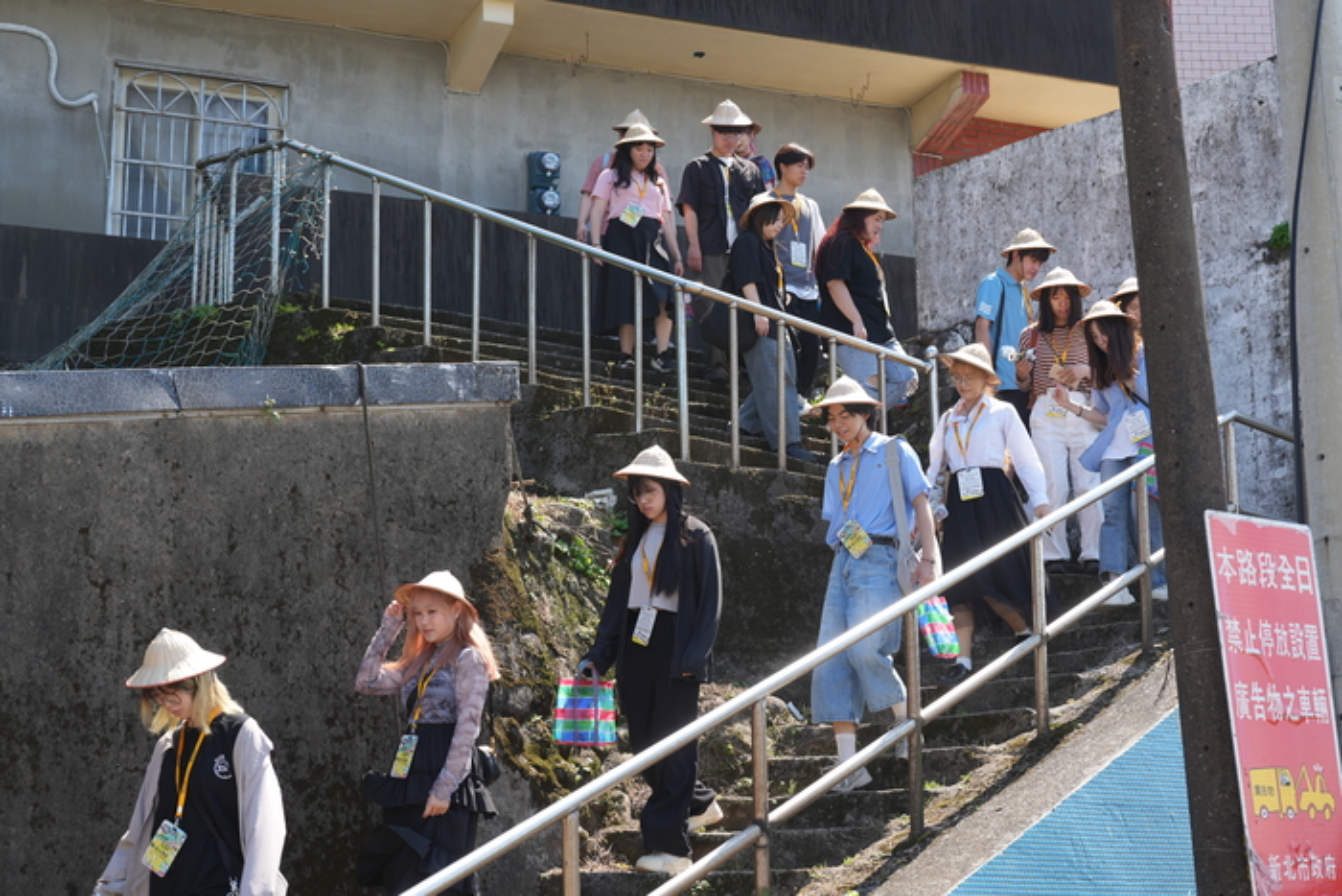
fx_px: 2162
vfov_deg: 23.4
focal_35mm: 58
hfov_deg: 34.5
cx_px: 671
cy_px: 448
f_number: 4.5
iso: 125
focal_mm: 58
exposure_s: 1/320
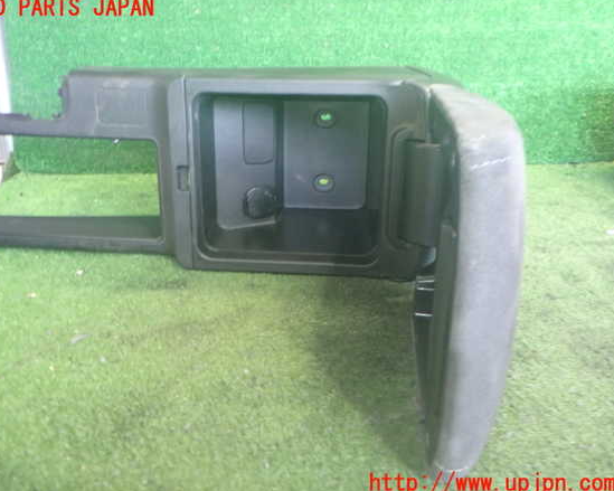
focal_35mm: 32
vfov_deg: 45.8
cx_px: 286
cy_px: 246
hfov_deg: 55.6
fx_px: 581
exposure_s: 1/30
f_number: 2.3
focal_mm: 5.4
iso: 640
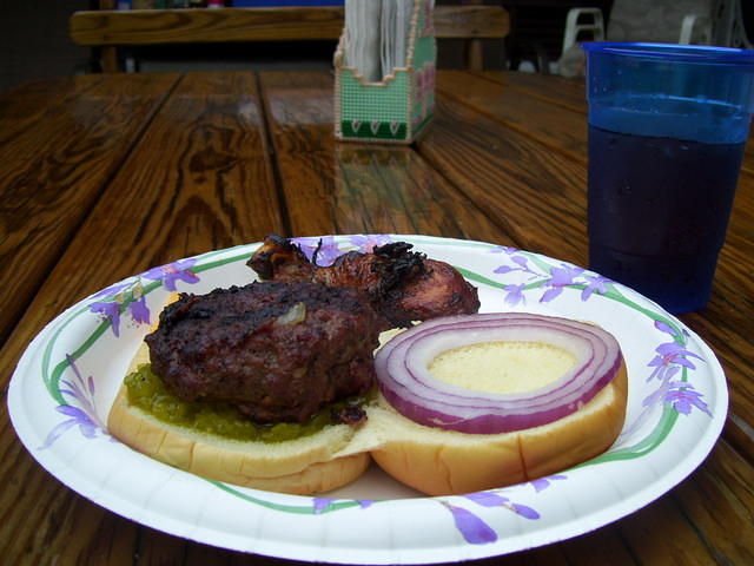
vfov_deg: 39.7
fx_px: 784
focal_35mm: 36
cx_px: 377
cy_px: 283
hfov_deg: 51.4
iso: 80
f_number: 2.7
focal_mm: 6
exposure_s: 1/100
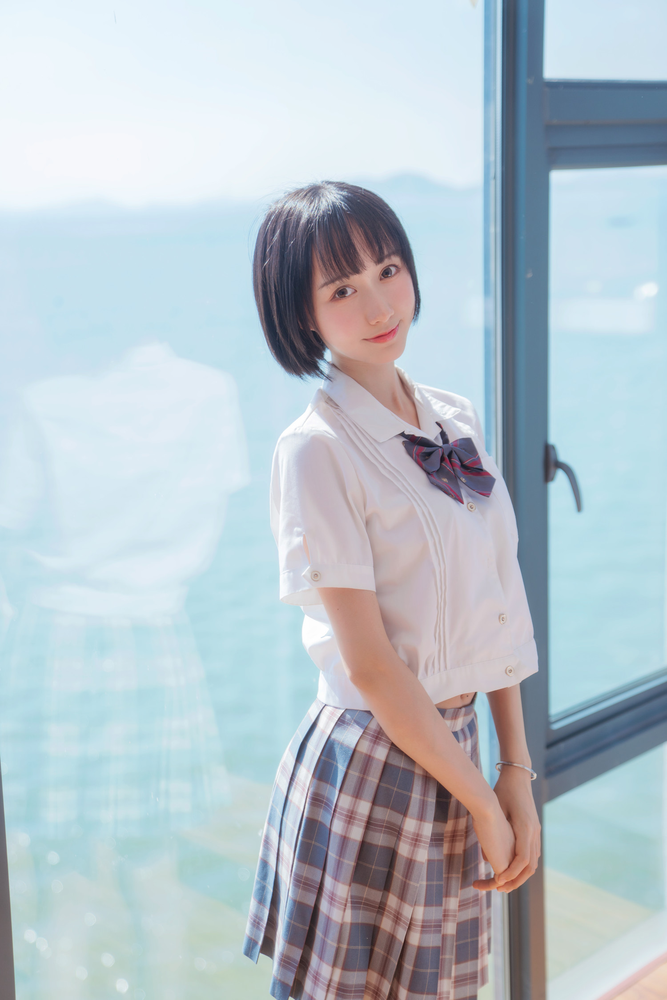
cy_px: 500
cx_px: 334
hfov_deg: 27.0
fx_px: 1389
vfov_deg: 39.6
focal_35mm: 50
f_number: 2.8
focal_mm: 50
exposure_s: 1/800
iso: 160
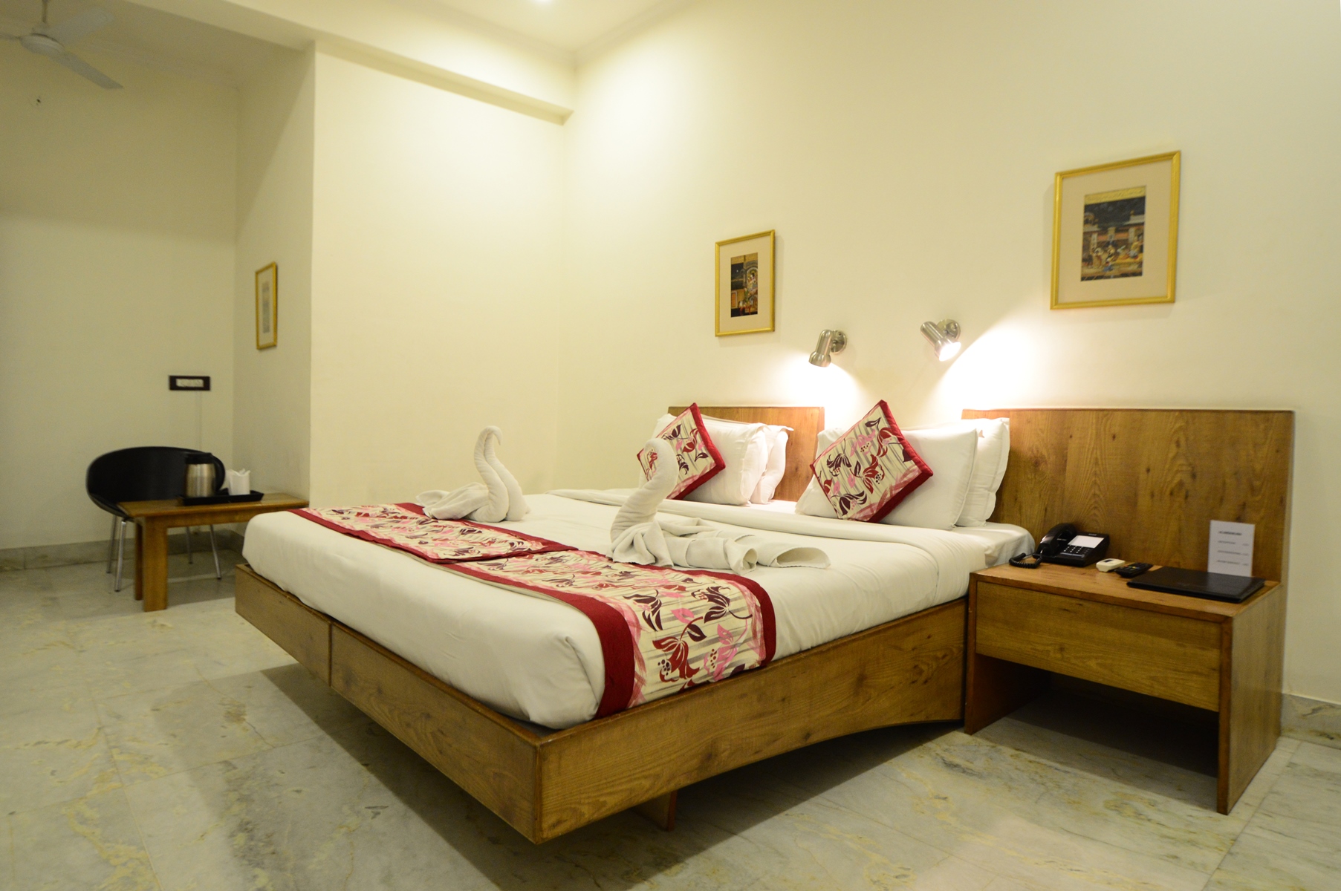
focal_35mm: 20
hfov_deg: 85.5
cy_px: 446
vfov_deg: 63.1
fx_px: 726
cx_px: 670
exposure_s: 1/15
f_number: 3.8
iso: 800
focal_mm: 13
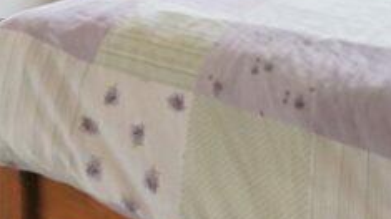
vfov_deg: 13.8
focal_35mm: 73
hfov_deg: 29.0
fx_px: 757
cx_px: 185
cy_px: -228
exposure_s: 1/160
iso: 1000
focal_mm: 16
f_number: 4
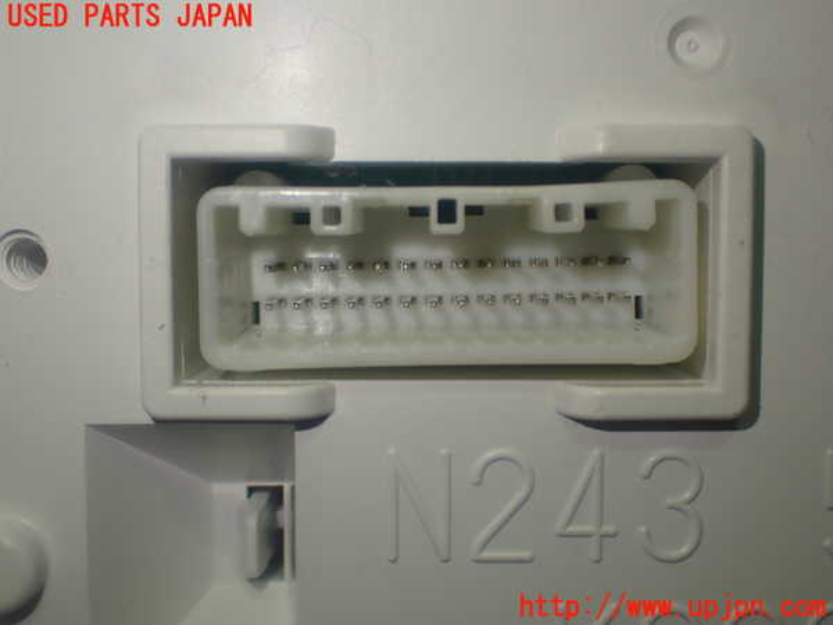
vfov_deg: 30.9
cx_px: 416
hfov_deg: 40.4
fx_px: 1131
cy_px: 312
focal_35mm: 47
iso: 100
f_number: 3.1
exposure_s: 1/100
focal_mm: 8.4
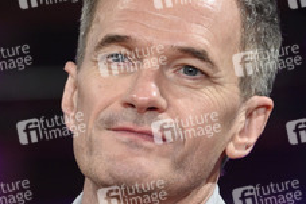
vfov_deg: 2.3
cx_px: 150
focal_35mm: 595
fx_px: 5054
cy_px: 95
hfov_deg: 3.5
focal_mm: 300
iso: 5000
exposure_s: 1/250
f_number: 5.6
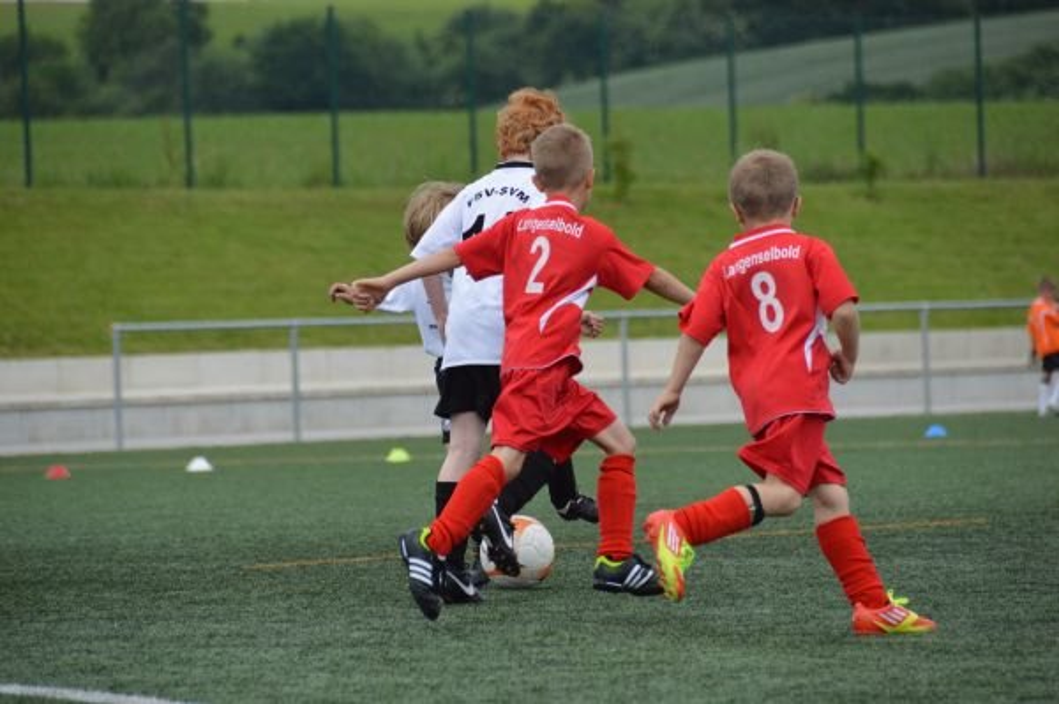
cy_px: 352
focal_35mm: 300
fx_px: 8818
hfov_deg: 6.9
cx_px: 530
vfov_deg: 4.6
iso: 400
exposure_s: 1/1600
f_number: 5.6
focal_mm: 200
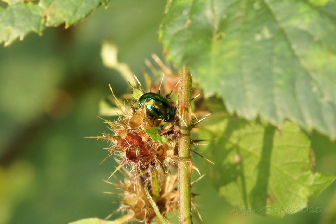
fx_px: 1470
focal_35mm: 158
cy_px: 112
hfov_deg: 13.0
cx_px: 168
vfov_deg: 8.7
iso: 400
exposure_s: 1/30
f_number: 8
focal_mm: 105
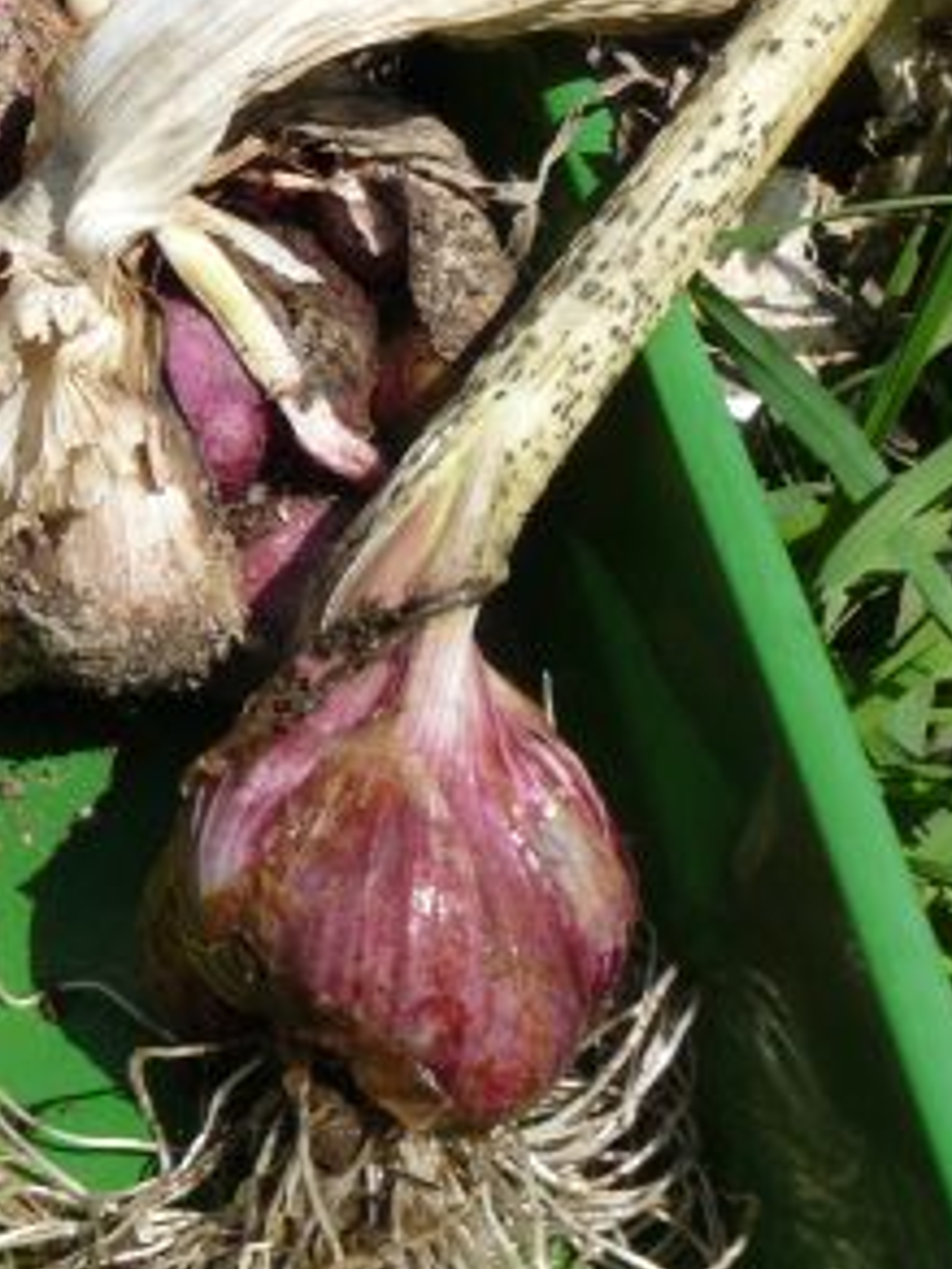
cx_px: -143
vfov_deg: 24.7
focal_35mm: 79
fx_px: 2897
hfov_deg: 17.9
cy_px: 643
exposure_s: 1/400
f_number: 5.6
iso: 100
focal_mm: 6
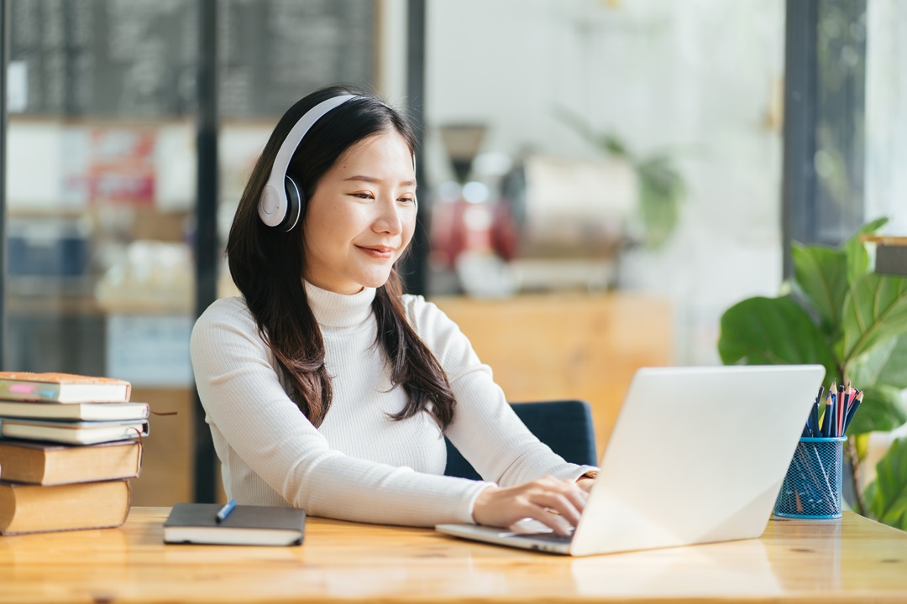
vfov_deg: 16.1
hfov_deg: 23.9
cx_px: 454
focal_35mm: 85
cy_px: 302
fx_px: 2141
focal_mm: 85
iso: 160
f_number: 1.8
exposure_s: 1/160
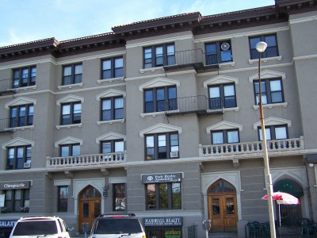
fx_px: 348
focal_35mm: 38
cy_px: 119
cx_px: 158
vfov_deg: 37.7
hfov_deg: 49.0
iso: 64
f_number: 2.8
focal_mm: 6.3
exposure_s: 1/250
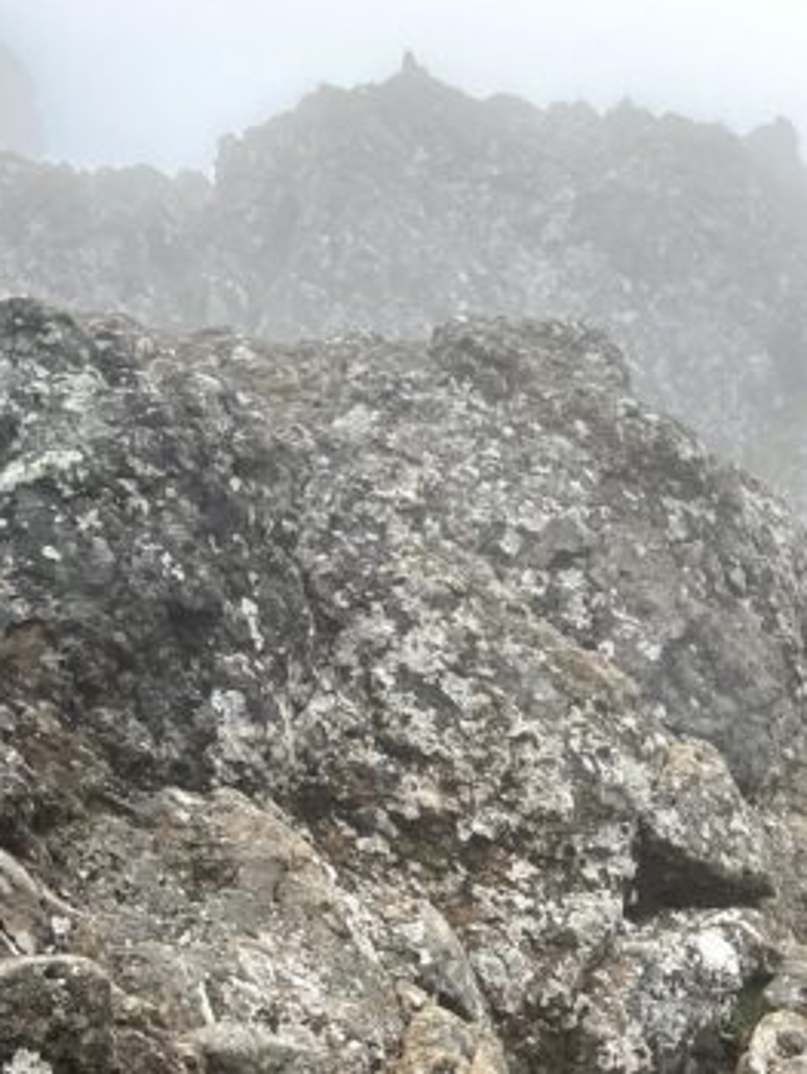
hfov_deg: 17.9
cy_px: 1329
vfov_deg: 23.2
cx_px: 1111
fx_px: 2360
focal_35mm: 76
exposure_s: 1/130
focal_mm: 4.2
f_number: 1.6
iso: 32
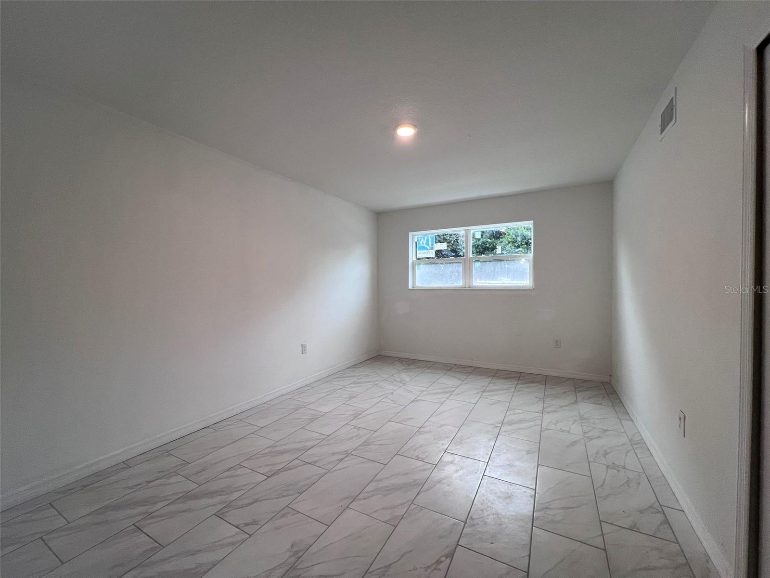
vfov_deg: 89.9
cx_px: 385
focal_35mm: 13
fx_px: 289
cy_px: 289
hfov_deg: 106.2
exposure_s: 1/120
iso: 100
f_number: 1.8
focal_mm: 1.57
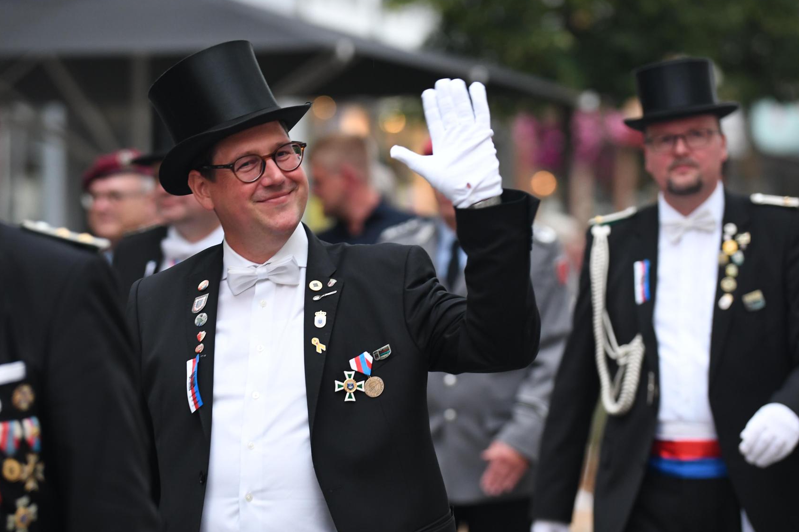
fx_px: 3772
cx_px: 390
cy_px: 295
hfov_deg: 12.1
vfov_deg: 8.1
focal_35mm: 170
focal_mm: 100
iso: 1000
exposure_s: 1/160
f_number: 2.2
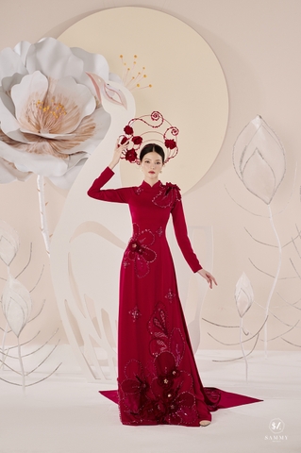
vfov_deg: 28.9
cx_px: 150
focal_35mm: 70
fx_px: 880
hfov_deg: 19.4
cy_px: 226
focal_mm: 70
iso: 160
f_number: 8
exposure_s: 1/125
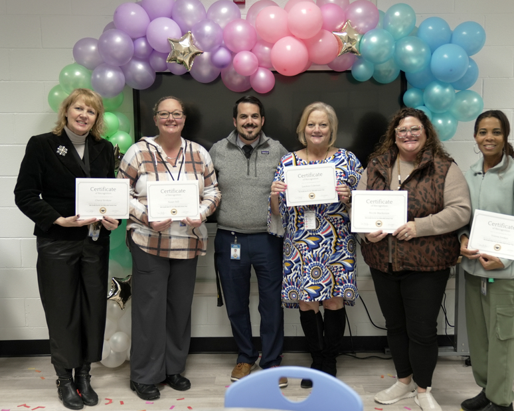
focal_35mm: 41
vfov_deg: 36.5
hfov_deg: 44.7
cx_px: 288
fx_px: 624
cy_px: 212
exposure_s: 1/125
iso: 640
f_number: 2.8
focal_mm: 33
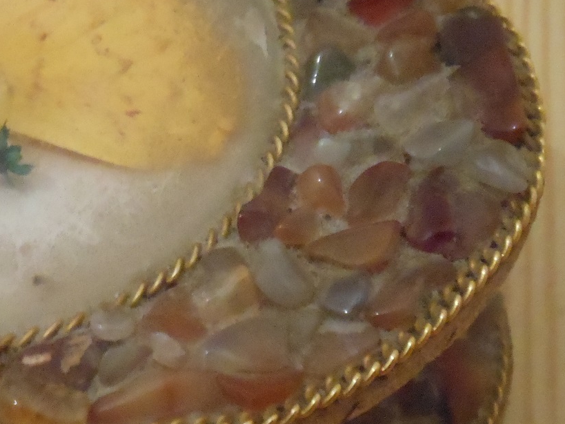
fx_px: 1714
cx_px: -73
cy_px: 255
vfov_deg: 14.1
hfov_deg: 18.0
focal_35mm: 105
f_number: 3.8
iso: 800
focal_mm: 7.7
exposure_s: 1/6
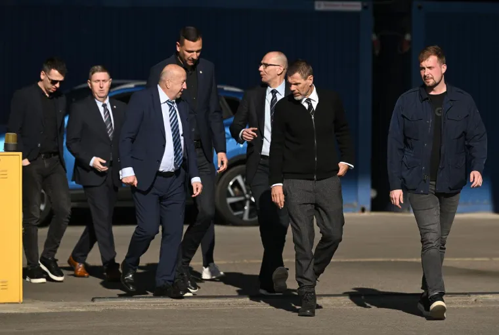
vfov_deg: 7.5
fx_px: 2571
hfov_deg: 11.1
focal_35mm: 185
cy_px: 168
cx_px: 250
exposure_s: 1/5000
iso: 250
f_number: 4
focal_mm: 185
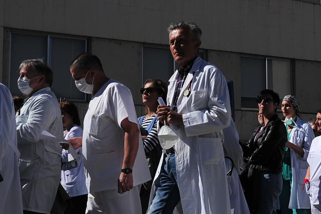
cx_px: 283
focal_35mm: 69
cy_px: 111
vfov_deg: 19.7
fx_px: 615
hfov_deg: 28.2
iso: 400
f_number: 8
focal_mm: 35
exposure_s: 1/3200
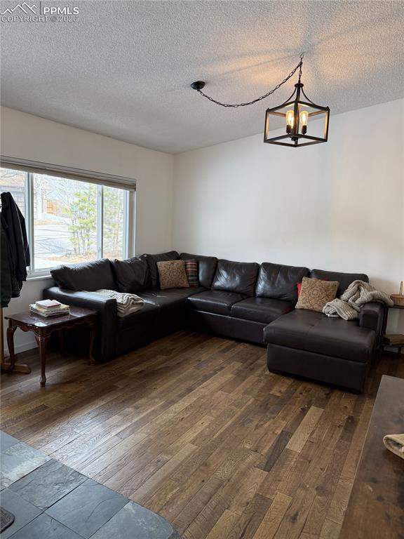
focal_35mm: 24
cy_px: 270
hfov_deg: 56.8
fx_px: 373
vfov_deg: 71.6
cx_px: 202
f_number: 1.78
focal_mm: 6.76
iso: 160
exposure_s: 1/237
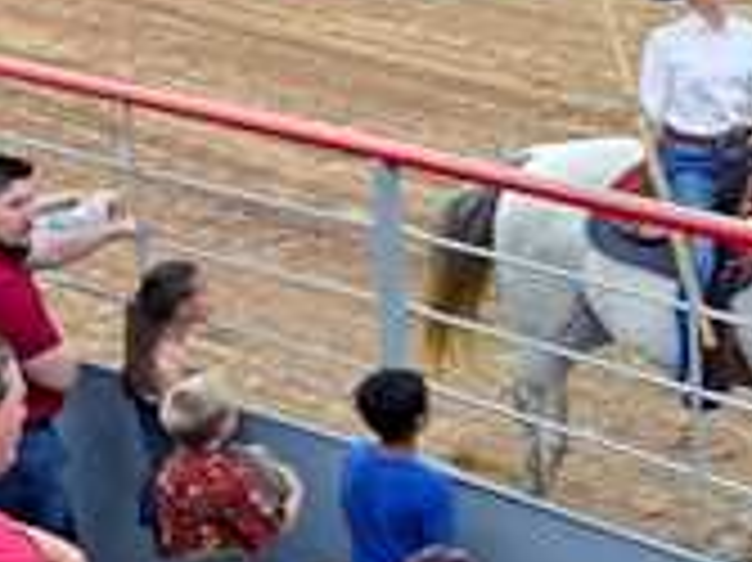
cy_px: 36
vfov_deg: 10.7
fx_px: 2996
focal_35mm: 138
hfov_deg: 13.2
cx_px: 1234
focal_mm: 5.4
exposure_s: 1/120
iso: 160
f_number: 1.8
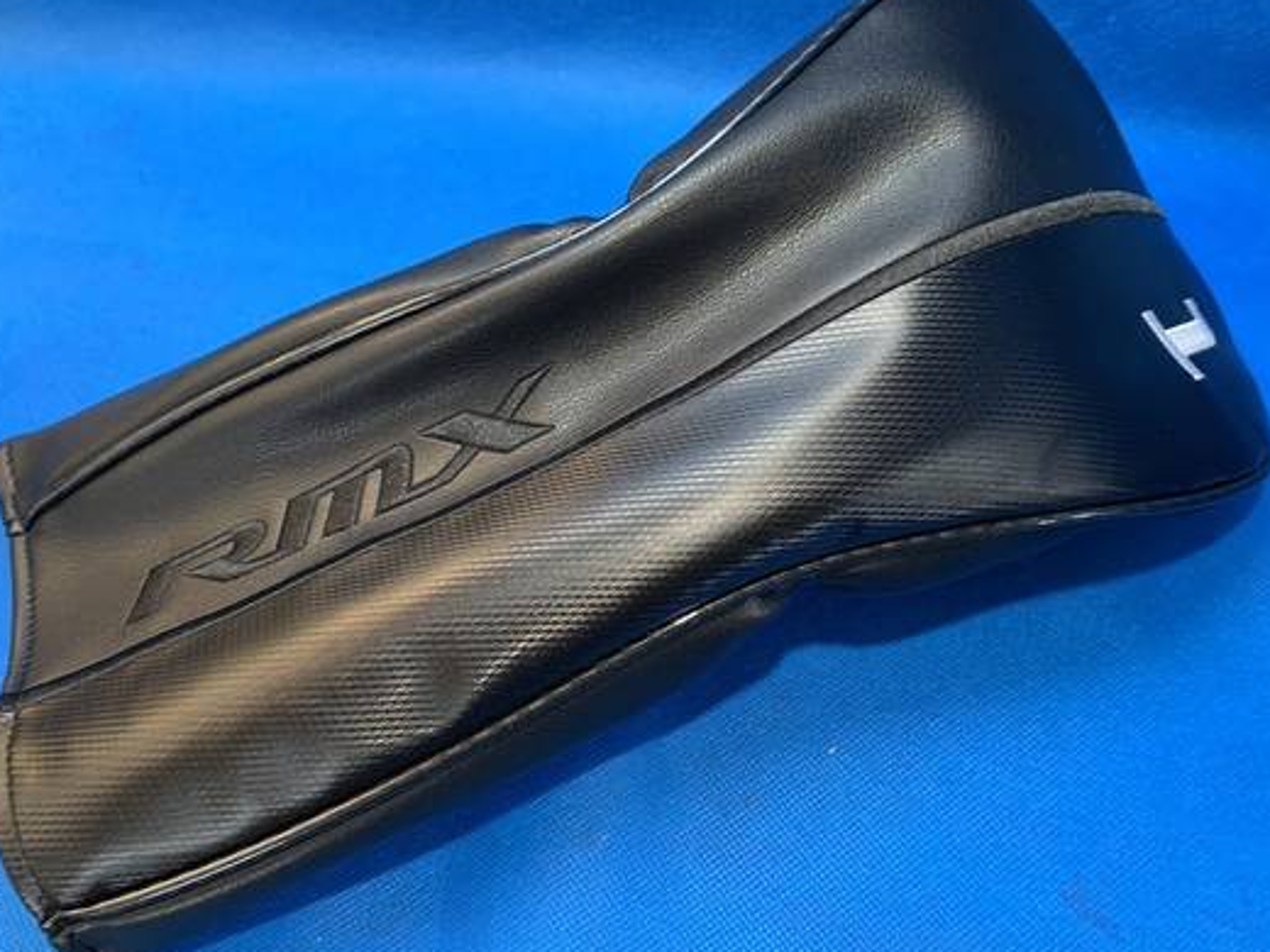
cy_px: 481
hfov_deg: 56.8
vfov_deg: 44.2
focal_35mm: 32
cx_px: 628
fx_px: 1174
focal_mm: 4.25
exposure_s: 1/60
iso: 160
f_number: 1.8
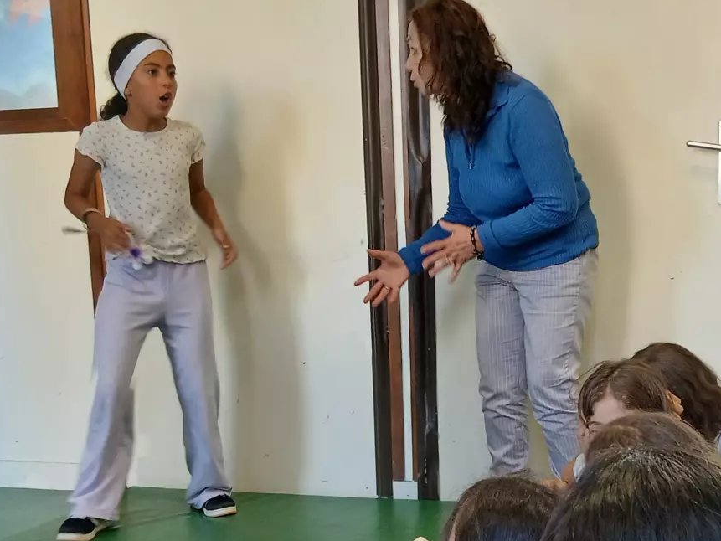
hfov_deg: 32.8
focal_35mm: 58
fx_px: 1208
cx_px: 514
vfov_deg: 24.8
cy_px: 428
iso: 125
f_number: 1.8
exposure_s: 1/50
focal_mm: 3.98
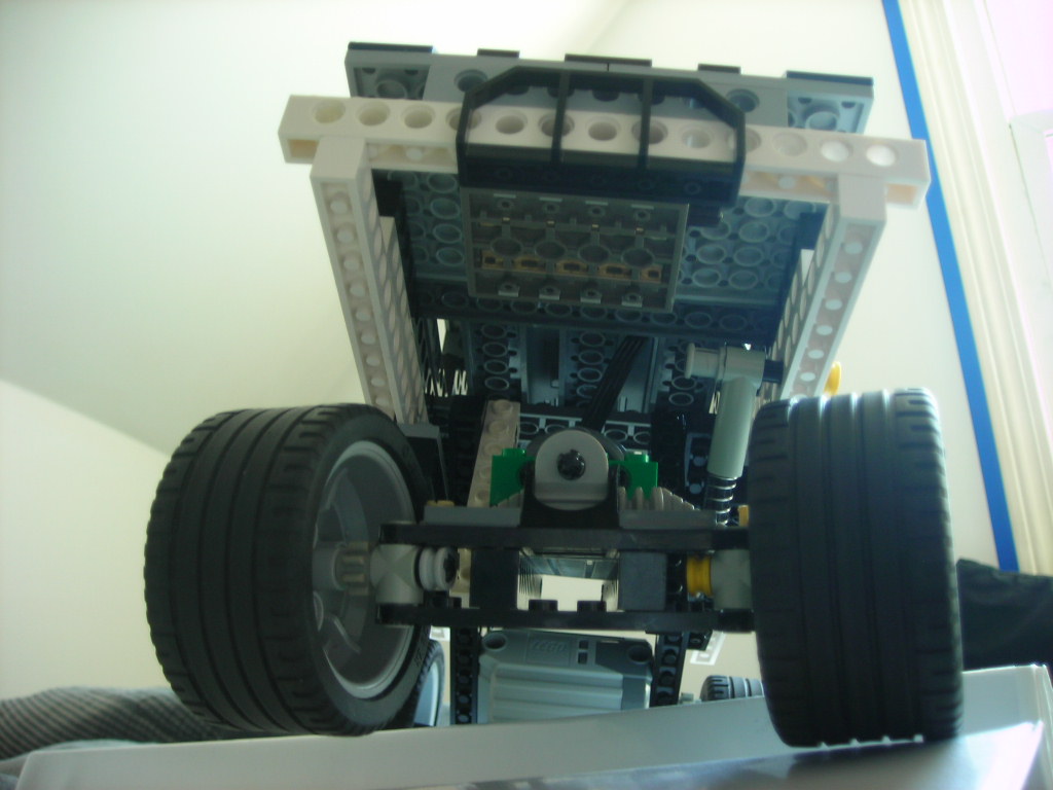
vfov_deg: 37.7
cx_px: 526
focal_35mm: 38
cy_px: 395
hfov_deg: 49.0
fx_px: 1156
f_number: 3.2
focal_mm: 6.3
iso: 52
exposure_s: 1/3.9
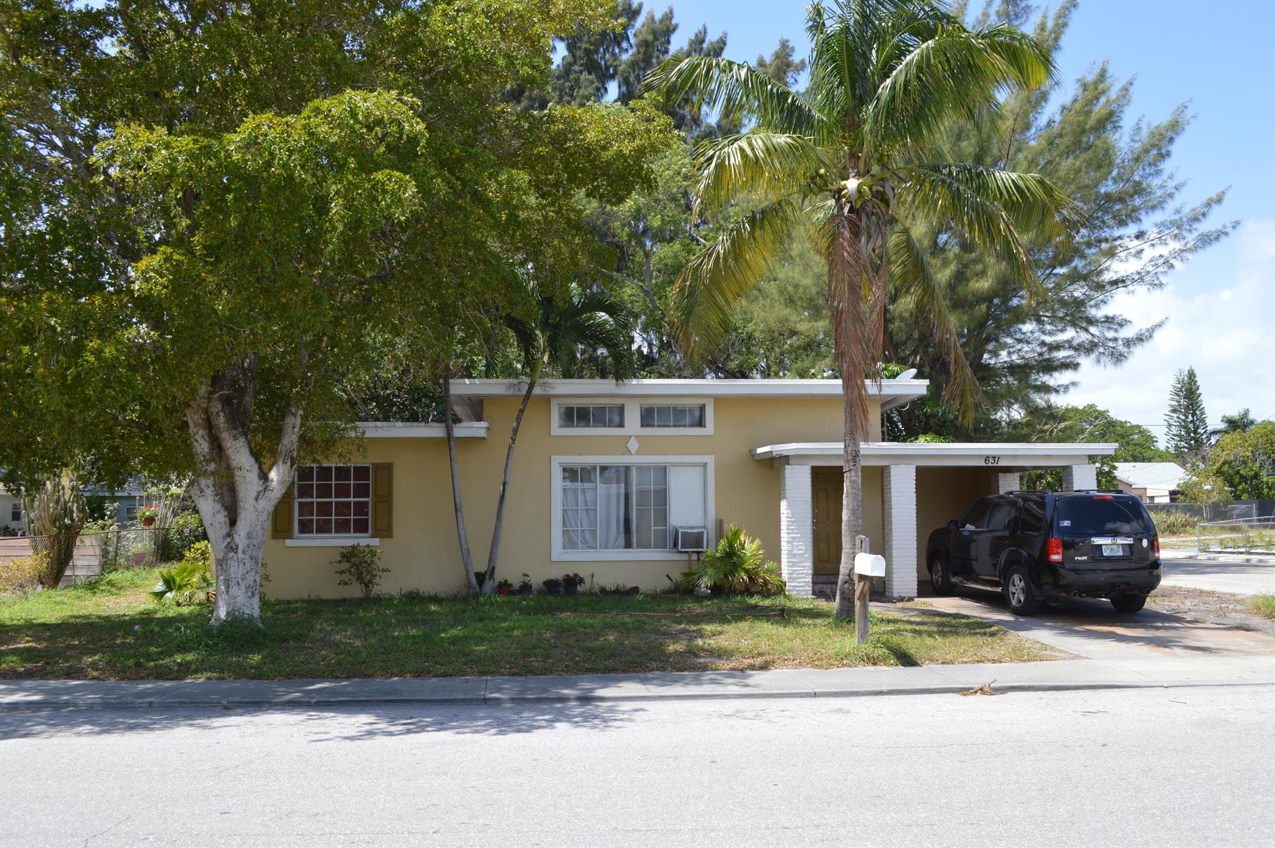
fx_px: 1061
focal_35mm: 30
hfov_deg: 62.0
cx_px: 638
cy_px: 424
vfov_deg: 43.5
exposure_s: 1/200
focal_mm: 20
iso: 100
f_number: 7.1
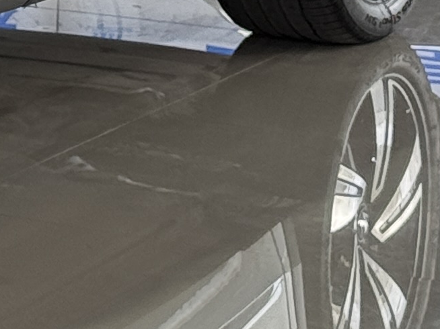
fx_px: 3761
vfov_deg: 4.8
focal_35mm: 296
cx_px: -750
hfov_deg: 6.3
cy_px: -573
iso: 80
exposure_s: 1/323
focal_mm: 6.76
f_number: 1.78
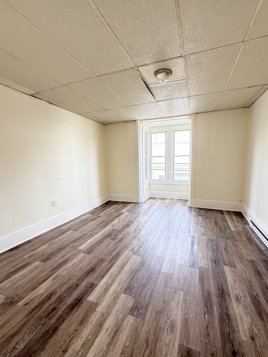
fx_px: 155
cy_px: 184
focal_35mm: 15
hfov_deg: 81.7
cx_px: 138
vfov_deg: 98.1
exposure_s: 1/98
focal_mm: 2.22
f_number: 2.2
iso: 320
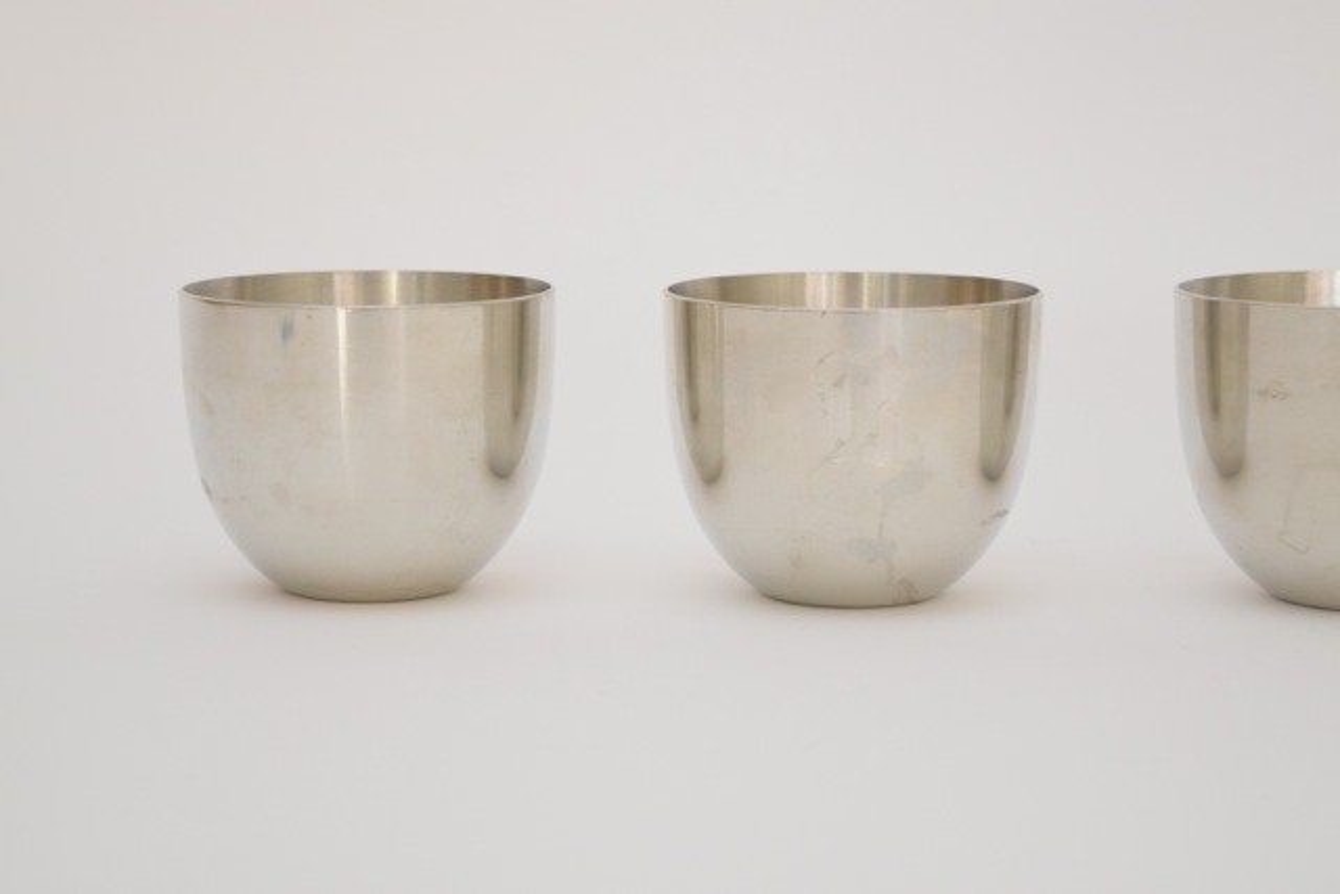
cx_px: 670
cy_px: 447
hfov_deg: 24.6
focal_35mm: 82
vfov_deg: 16.6
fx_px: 3071
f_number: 5.6
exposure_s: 1/125
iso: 1600
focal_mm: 55
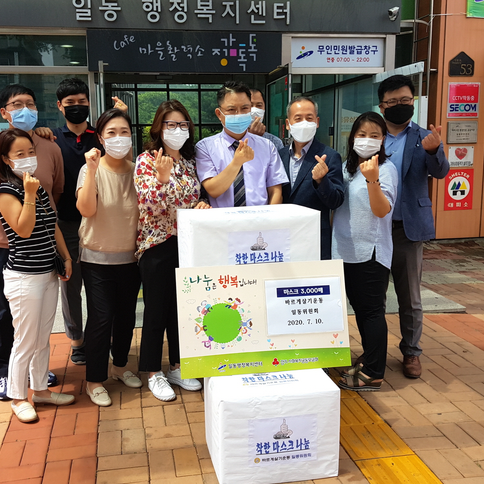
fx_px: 490
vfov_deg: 52.5
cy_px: 244
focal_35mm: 31
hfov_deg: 52.3
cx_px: 203
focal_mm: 4.3
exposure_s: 1/1812
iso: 40
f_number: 1.7
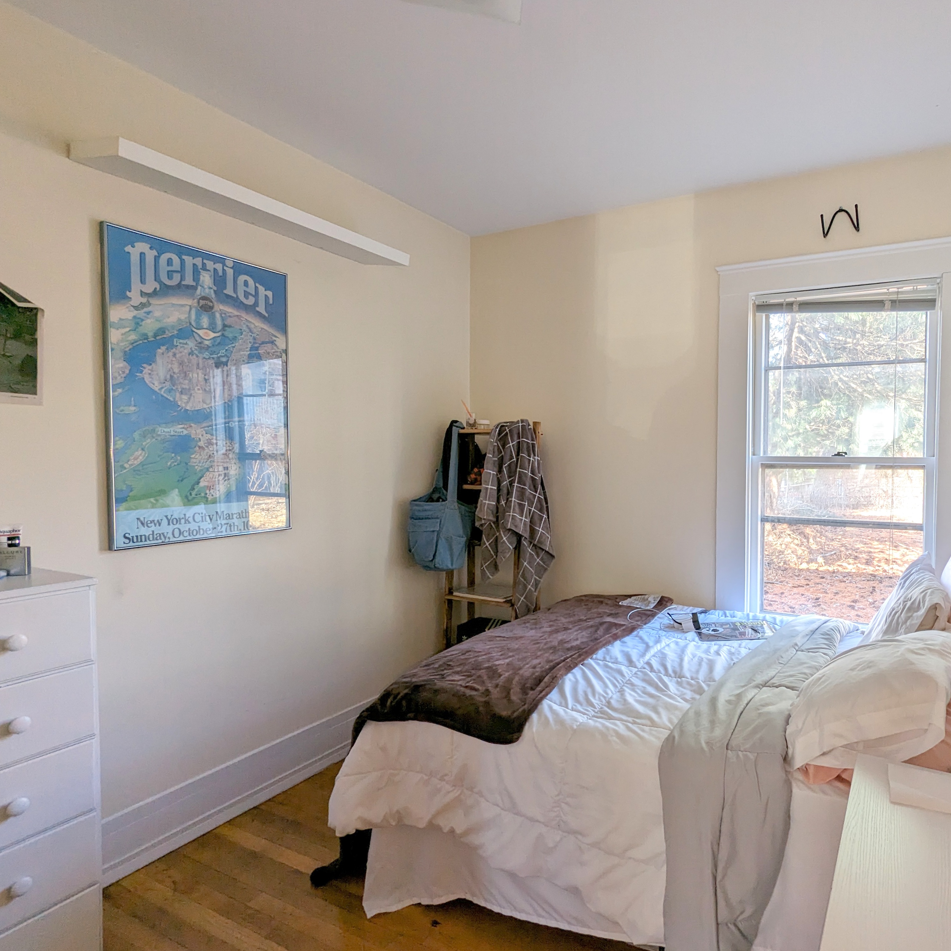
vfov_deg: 77.7
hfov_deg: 76.0
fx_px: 591
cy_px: 475
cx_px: 609
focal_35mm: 19
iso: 81
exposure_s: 1/89.2
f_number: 2.2
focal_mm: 2.35
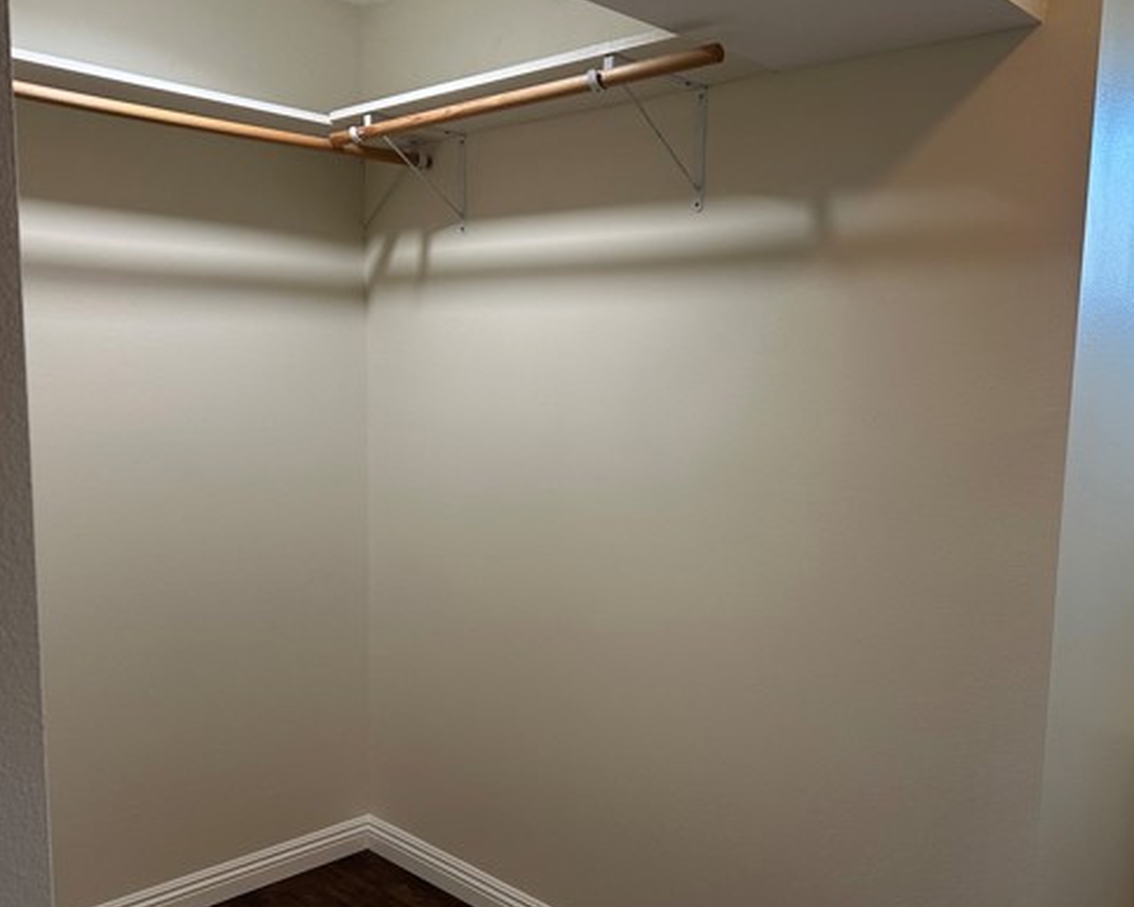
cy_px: 502
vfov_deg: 47.0
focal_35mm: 31
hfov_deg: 56.7
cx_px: 689
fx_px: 1040
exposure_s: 1/60
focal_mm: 6.86
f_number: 1.78
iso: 125
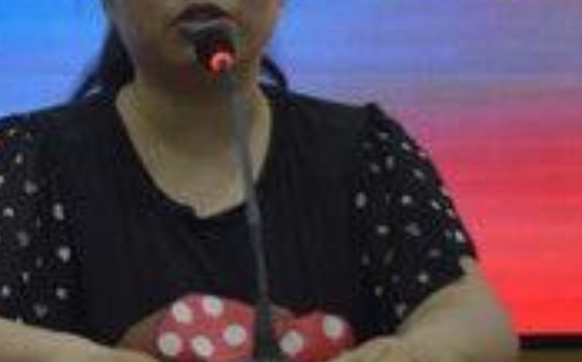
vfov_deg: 8.9
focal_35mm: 147
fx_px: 2329
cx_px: -219
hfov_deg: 13.6
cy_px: 83
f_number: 4.5
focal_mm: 28
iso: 200
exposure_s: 1/60
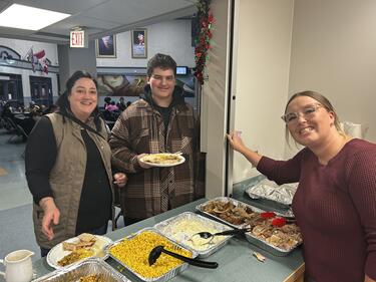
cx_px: 188
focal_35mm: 26
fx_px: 282
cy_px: 141
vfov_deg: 53.0
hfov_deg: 67.3
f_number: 1.5
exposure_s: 1/60
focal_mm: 5.7
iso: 125
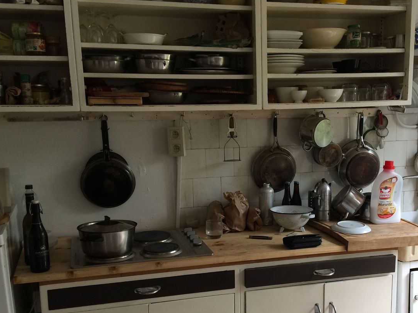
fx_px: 519
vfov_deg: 33.3
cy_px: 209
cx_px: 256
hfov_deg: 43.6
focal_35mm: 43
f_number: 2.2
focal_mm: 4.15
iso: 100
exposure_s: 1/33
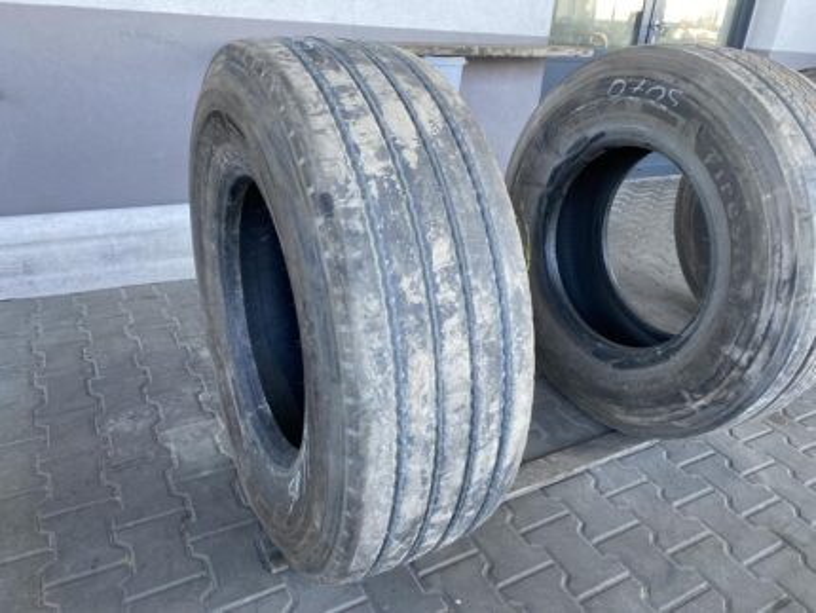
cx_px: 408
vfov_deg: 53.1
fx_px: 613
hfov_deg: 67.3
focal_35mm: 26
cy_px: 306
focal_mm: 4.25
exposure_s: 1/100
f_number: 1.8
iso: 80
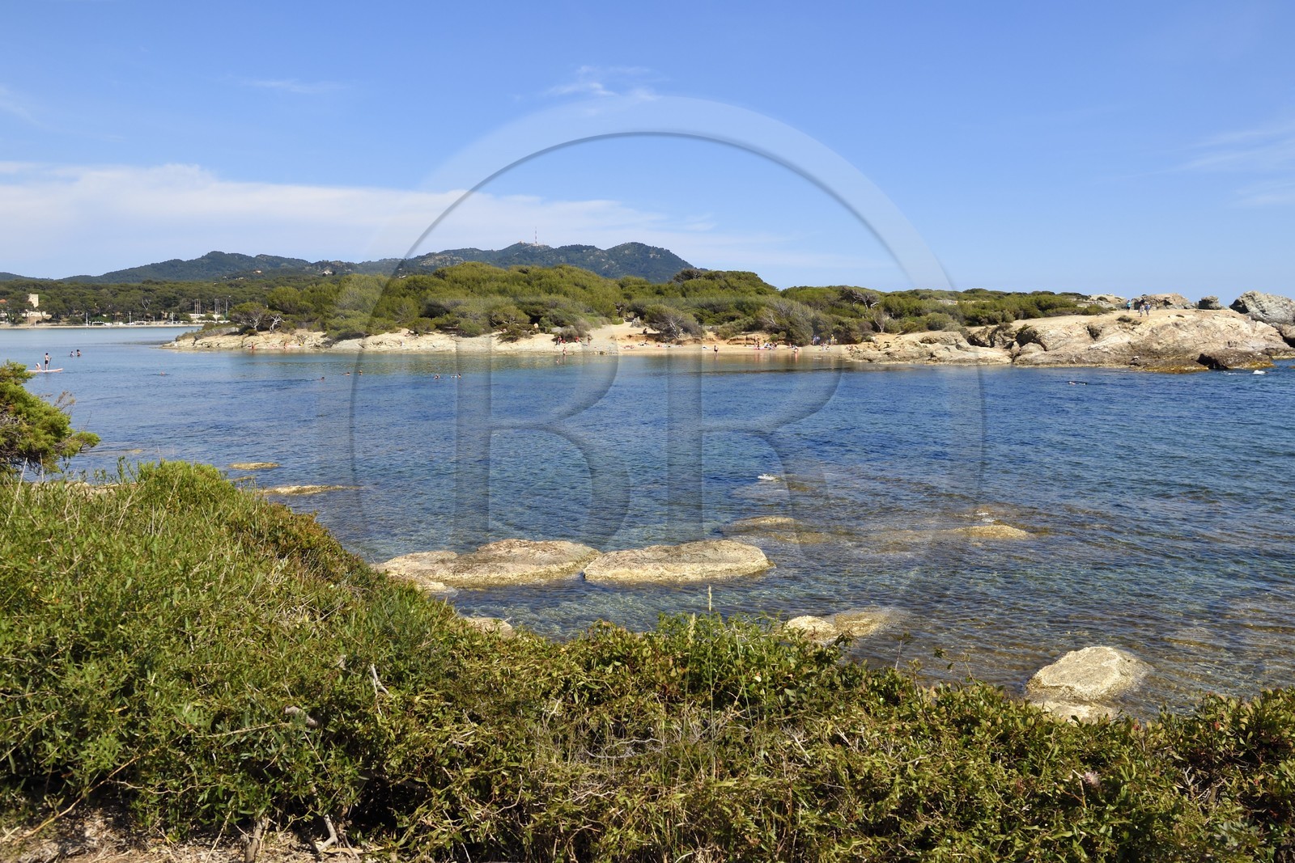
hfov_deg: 65.5
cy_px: 432
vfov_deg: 46.4
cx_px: 648
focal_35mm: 28
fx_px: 1007
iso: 200
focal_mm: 28
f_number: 10
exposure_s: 1/400
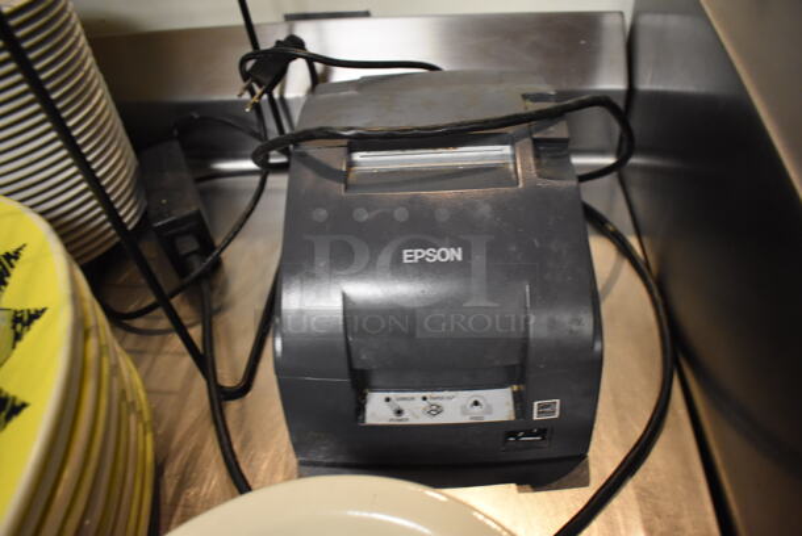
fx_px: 602
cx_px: 401
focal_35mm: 27
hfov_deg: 67.3
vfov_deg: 48.0
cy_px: 268
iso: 2500
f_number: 3.5
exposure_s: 1/125
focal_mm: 18
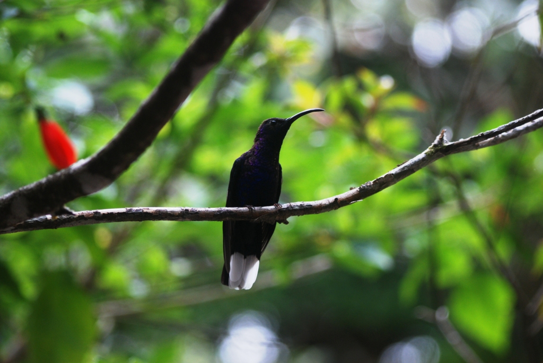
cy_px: 182
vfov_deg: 7.6
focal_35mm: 180
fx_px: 2718
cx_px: 272
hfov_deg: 11.4
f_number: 4
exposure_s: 1/160
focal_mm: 120
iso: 400
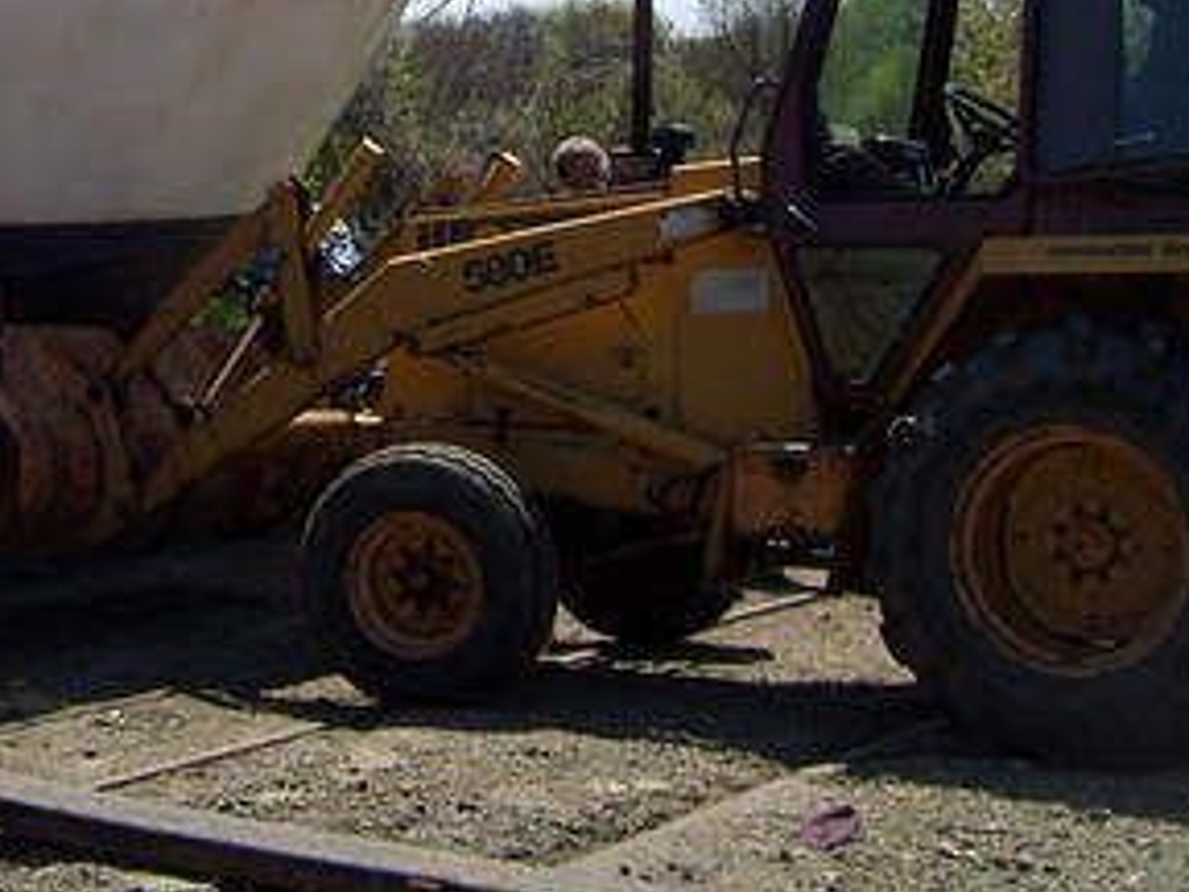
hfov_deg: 23.9
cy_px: -83
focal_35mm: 80
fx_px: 2748
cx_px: 157
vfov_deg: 17.8
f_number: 4.8
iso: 80
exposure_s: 1/500
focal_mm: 6
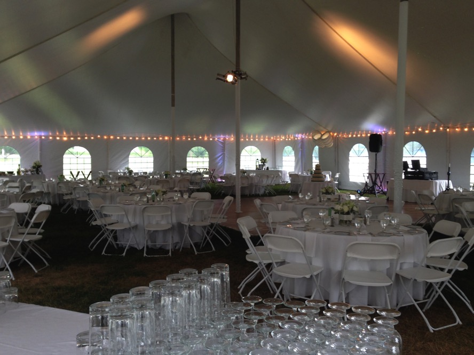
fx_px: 452
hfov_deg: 55.4
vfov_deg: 42.9
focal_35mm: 33
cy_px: 178
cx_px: 237
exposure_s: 1/20
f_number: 2.4
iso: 50
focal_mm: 4.12
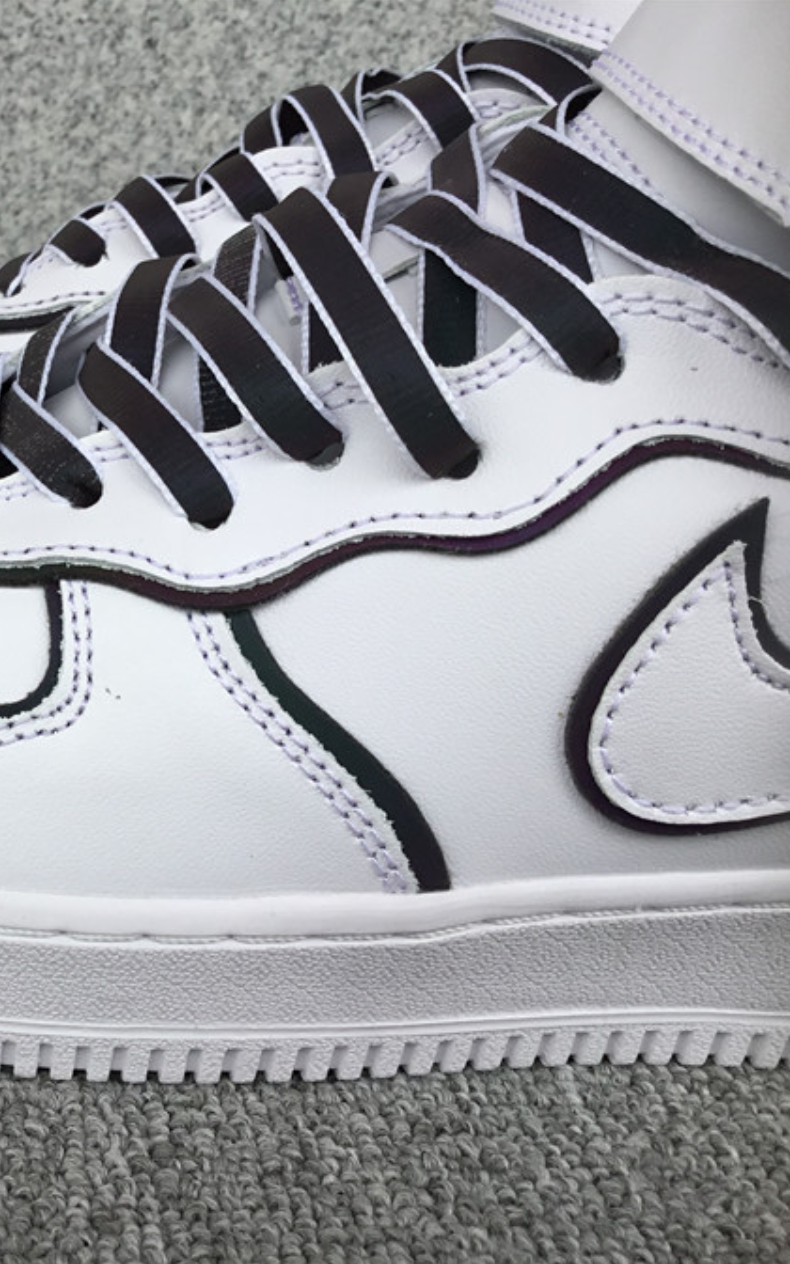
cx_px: -21
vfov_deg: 45.3
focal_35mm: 44
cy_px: 631
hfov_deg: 27.4
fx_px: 1516
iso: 25
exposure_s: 1/168
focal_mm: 3.3
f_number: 2.4
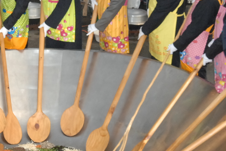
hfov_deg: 20.0
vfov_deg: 13.5
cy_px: 72
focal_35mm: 101
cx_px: 38
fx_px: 633
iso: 800
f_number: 7.6
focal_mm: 24
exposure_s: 1/250
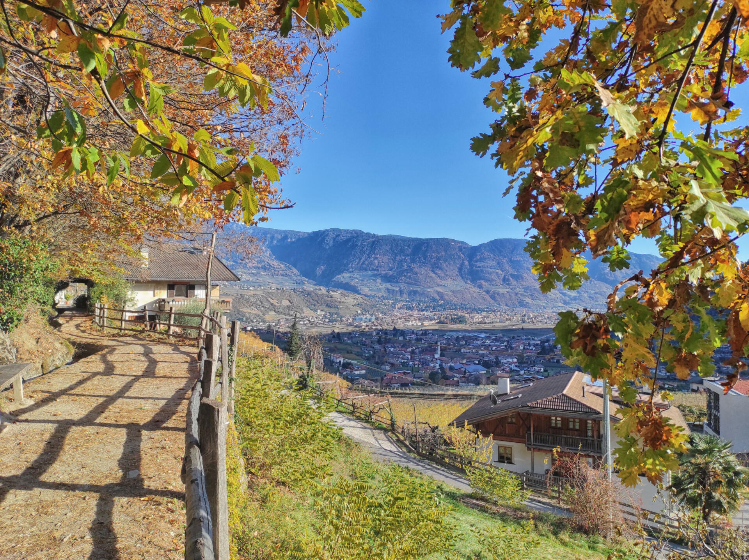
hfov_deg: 69.4
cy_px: 280
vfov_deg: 54.8
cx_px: 374
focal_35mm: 25
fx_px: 541
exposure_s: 1/1178
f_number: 1.89
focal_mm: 5.43
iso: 100
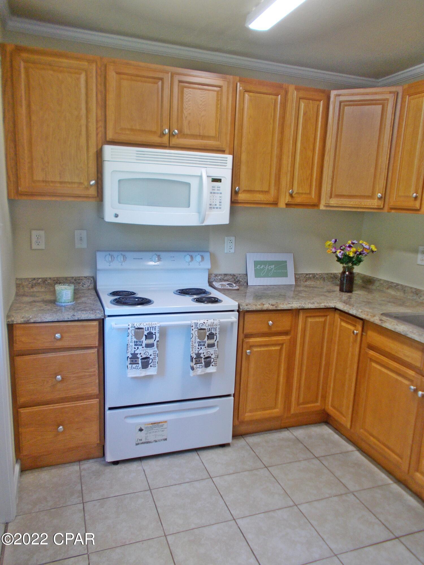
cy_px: 282
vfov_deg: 67.3
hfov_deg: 53.1
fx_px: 425
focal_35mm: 26
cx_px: 212
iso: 160
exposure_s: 1/25
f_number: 3.2
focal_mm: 4.6
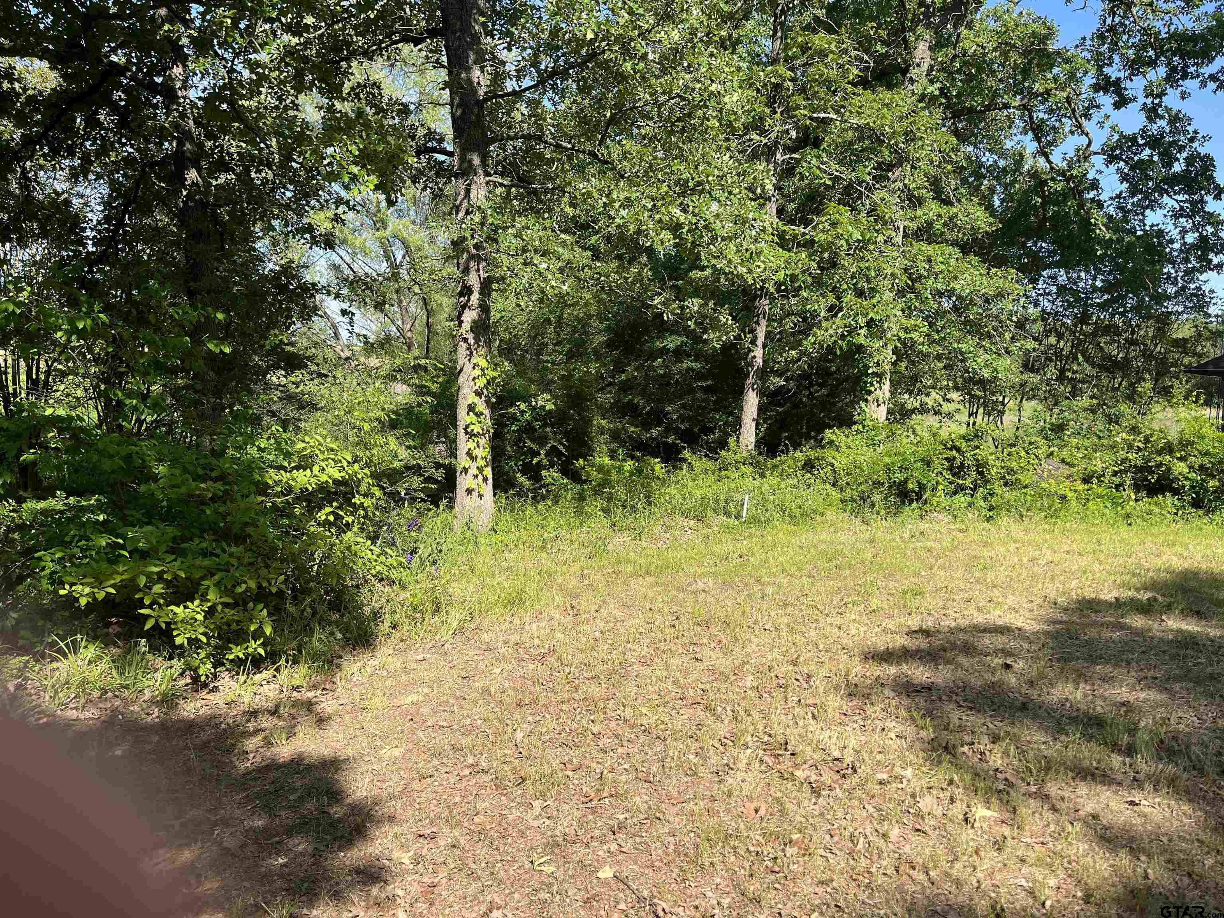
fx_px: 919
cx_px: 612
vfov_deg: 53.1
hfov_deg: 67.3
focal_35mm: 26
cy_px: 459
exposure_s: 1/1600
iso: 50
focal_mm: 5.1
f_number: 1.6
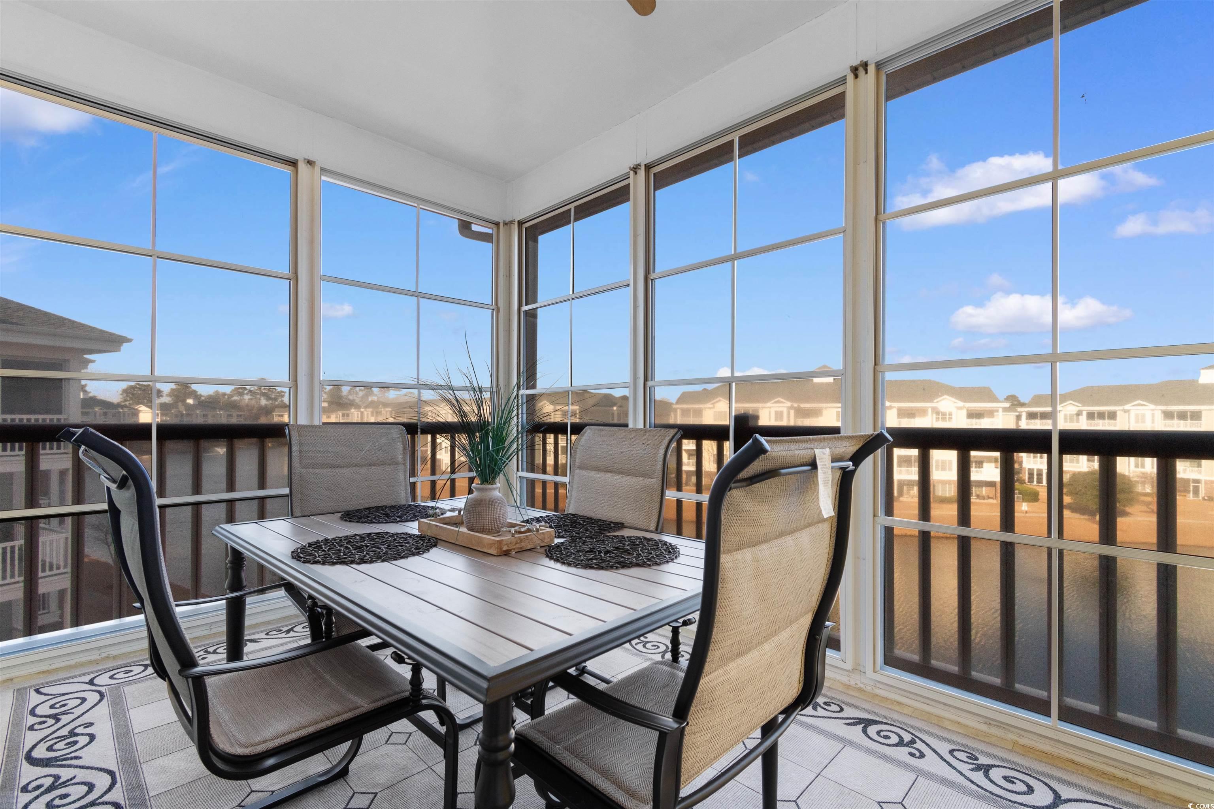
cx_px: 607
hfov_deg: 100.4
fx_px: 506
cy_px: 404
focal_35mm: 15
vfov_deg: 77.3
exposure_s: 1/13
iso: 100
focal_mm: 10
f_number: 4.5
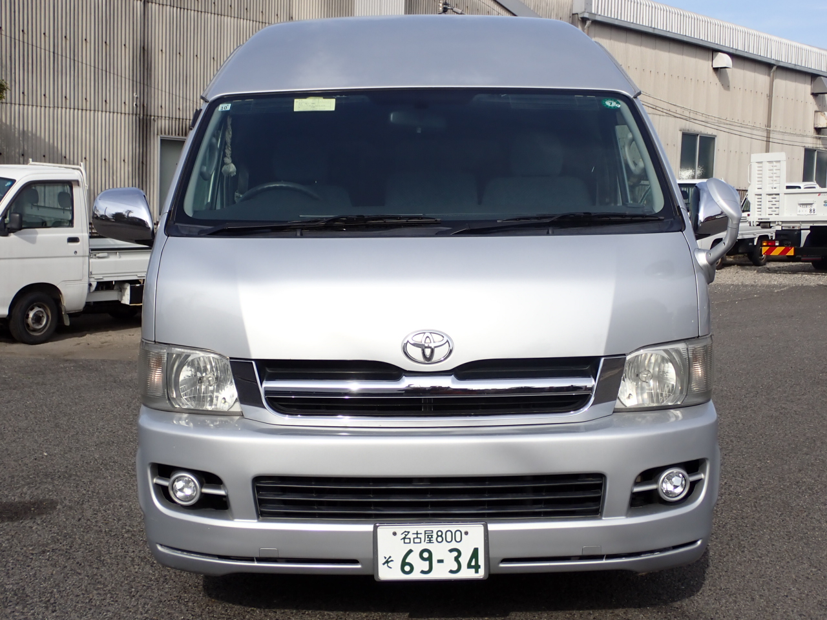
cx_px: 414
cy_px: 310
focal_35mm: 47
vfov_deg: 30.9
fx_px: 1123
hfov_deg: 40.4
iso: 100
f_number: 4.5
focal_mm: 8.4
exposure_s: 1/640
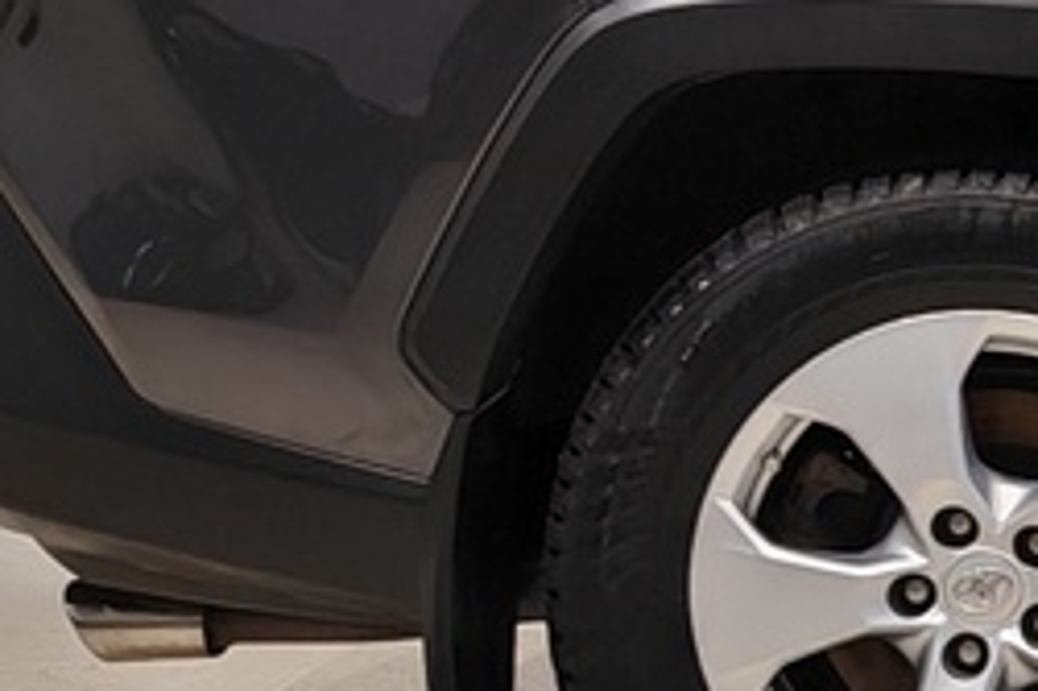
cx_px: 2378
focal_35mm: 203
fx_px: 5849
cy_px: 310
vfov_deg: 6.8
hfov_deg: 9.2
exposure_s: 1/100
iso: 100
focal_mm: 5.4
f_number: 1.6
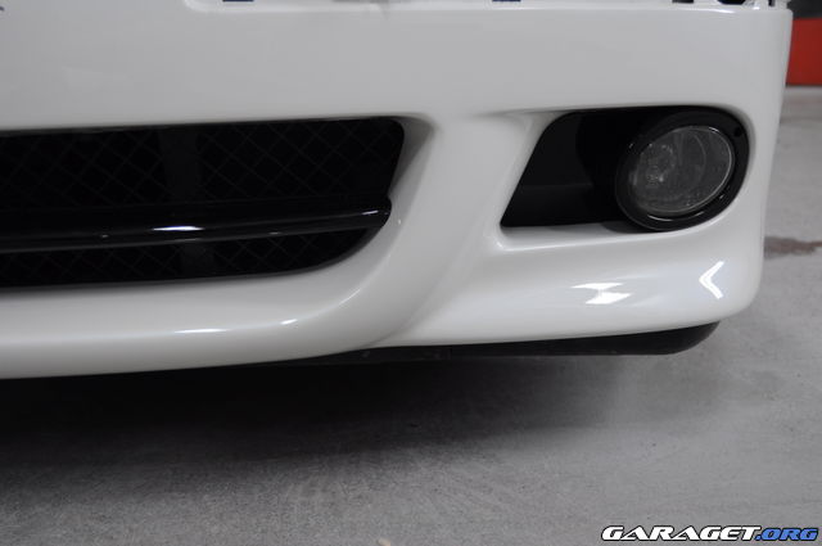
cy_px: 273
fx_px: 889
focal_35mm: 39
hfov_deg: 49.6
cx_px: 411
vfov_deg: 34.1
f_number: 4
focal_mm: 26
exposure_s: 1/50
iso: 500
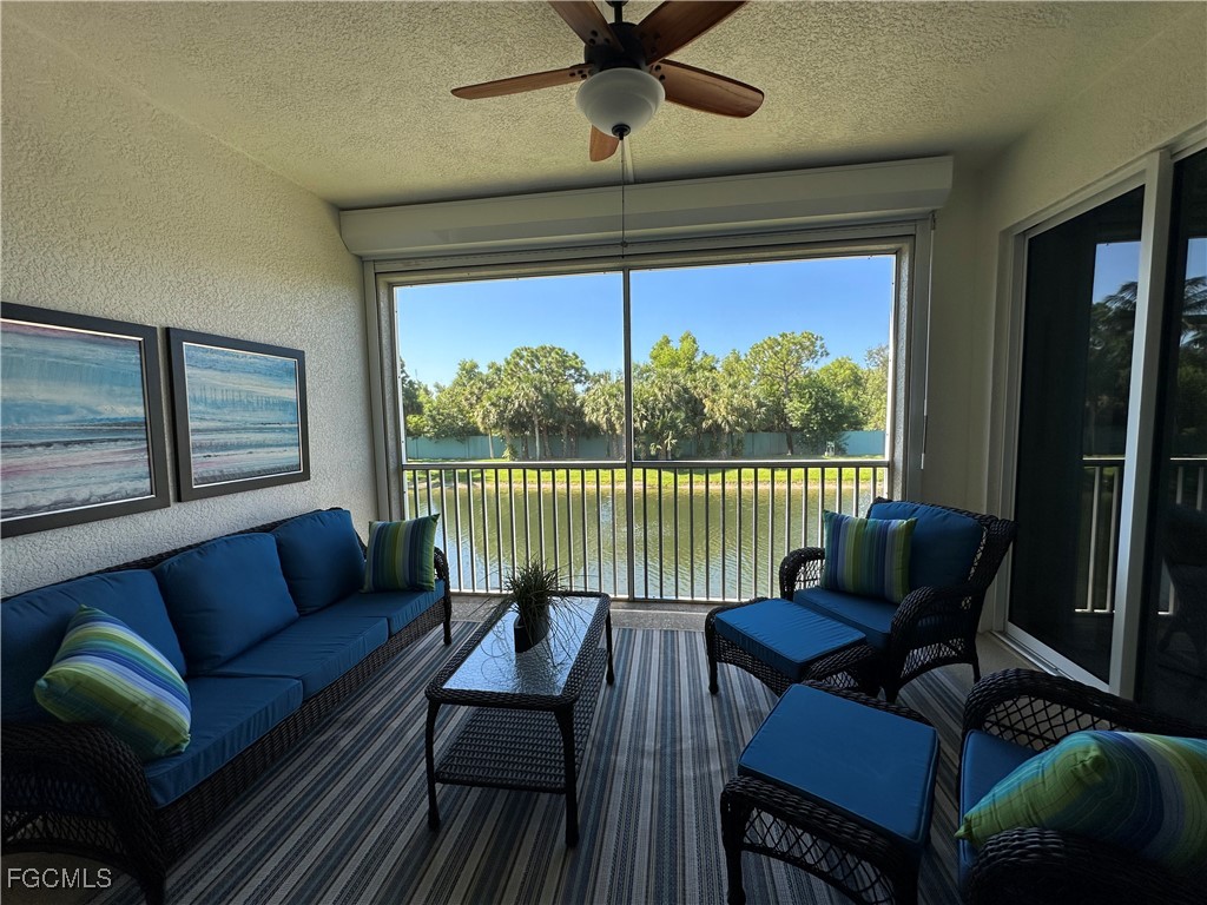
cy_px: 452
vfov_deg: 85.7
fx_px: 488
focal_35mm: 14
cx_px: 604
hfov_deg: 102.1
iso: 40
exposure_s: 1/348
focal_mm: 2.22
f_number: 2.2
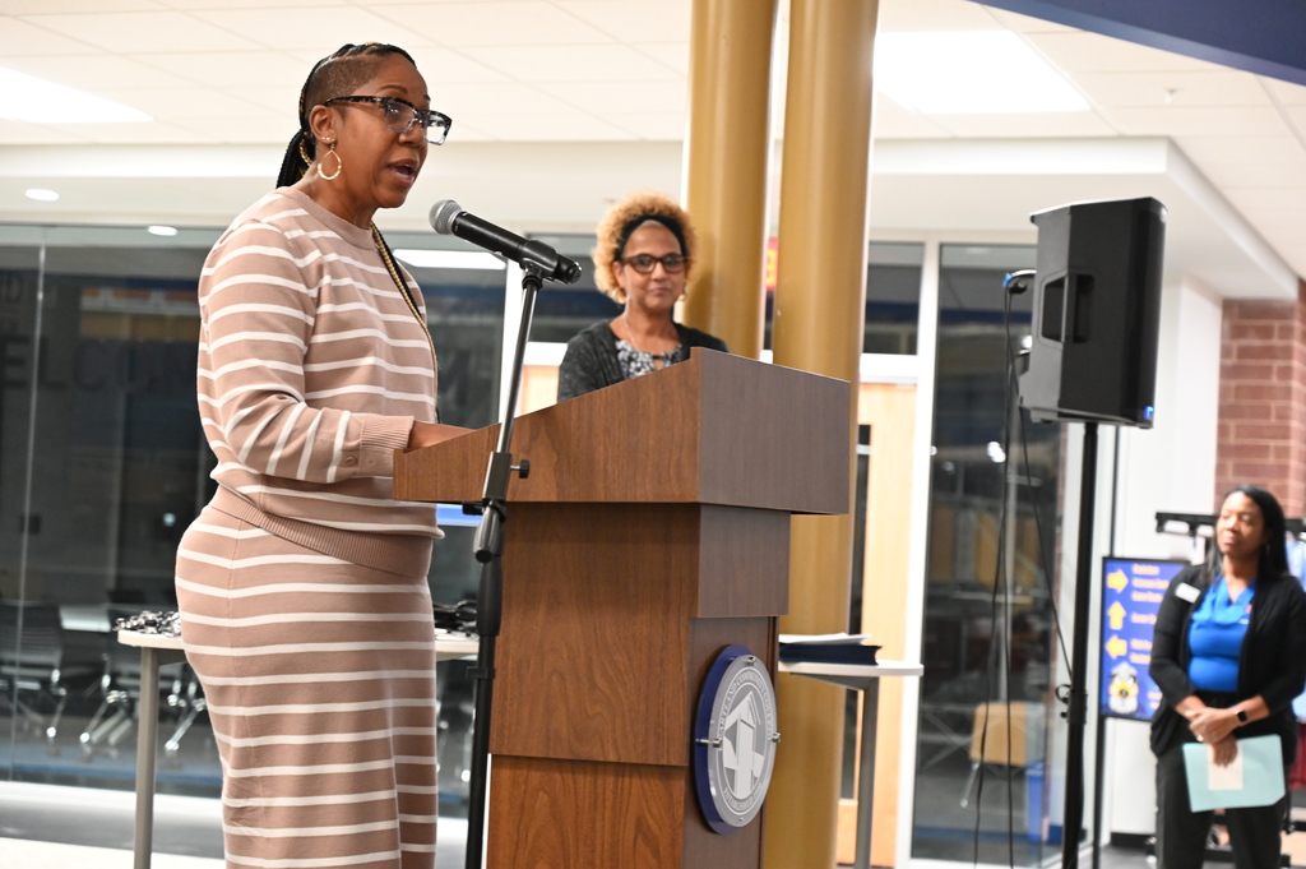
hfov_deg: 31.4
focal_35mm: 64
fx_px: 2320
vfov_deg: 21.2
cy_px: 434
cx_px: 653
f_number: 4
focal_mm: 64
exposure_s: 1/60
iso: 5000
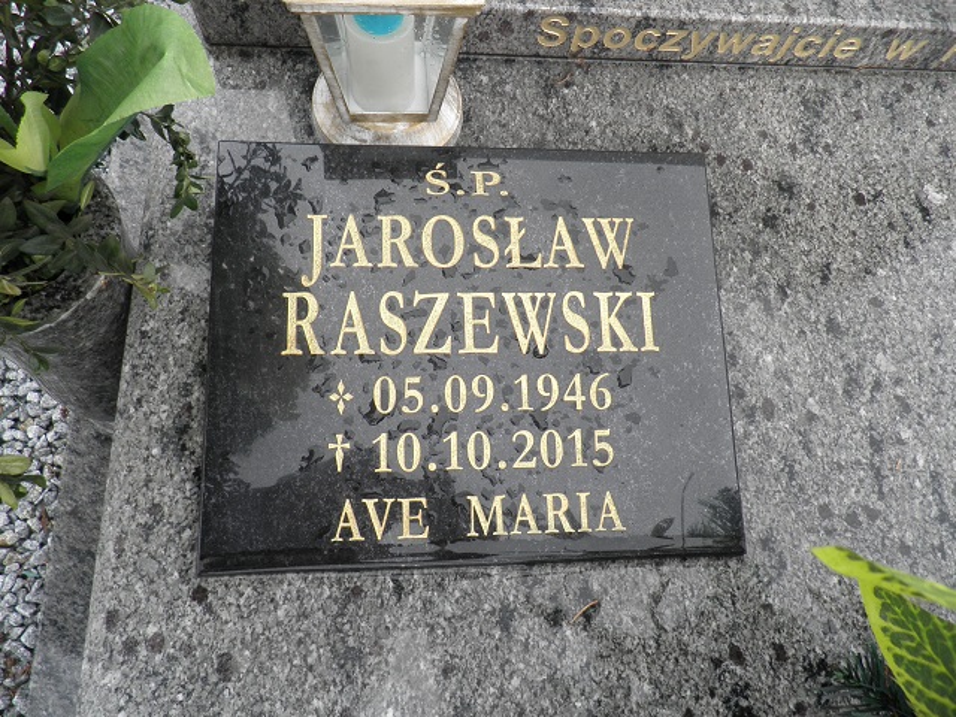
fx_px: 663
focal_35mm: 24
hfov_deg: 71.6
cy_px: 358
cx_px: 478
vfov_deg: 56.8
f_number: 3.3
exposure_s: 1/200
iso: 64
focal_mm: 4.3
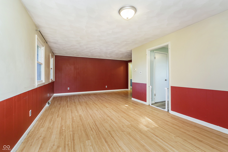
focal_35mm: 15
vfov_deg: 77.3
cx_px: 114
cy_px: 76
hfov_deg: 100.4
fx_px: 95
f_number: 4
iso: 500
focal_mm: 10
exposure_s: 1/15
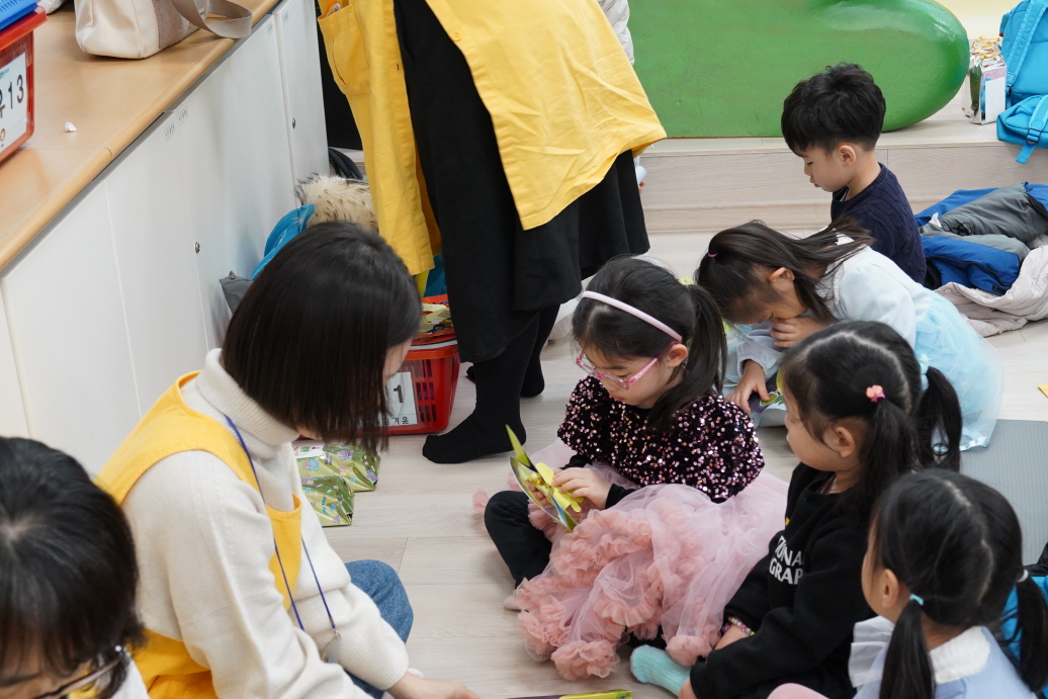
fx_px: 1718
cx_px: 555
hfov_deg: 33.9
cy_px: 432
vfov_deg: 23.0
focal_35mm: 59
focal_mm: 47
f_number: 7.1
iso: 2500
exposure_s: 1/50
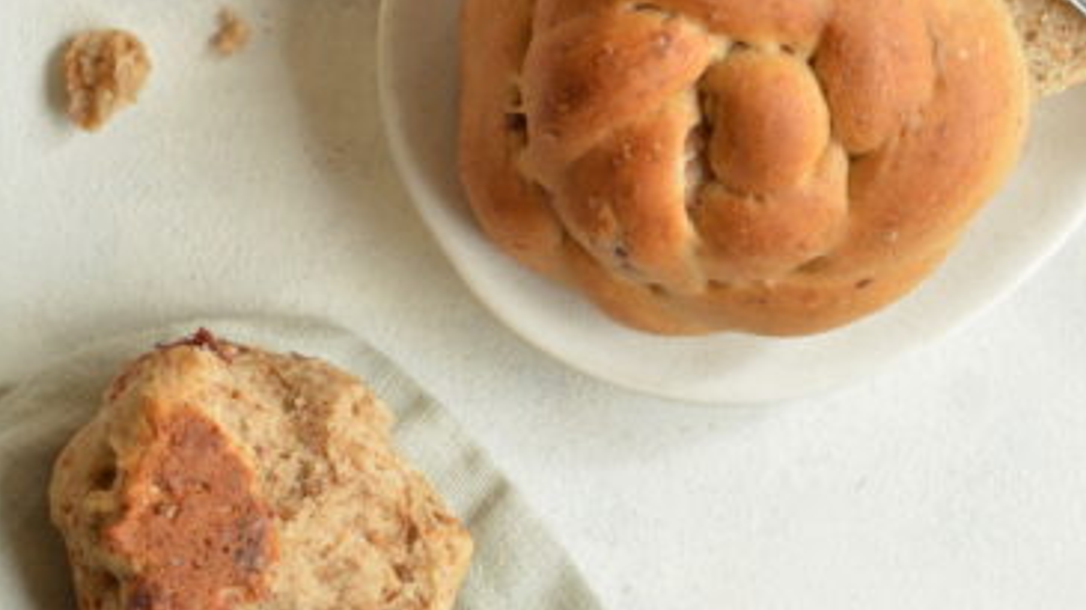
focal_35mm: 242
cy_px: -434
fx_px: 6980
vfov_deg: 4.9
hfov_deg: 8.9
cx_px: 534
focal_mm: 55
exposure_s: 1/60
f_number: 6.3
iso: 200
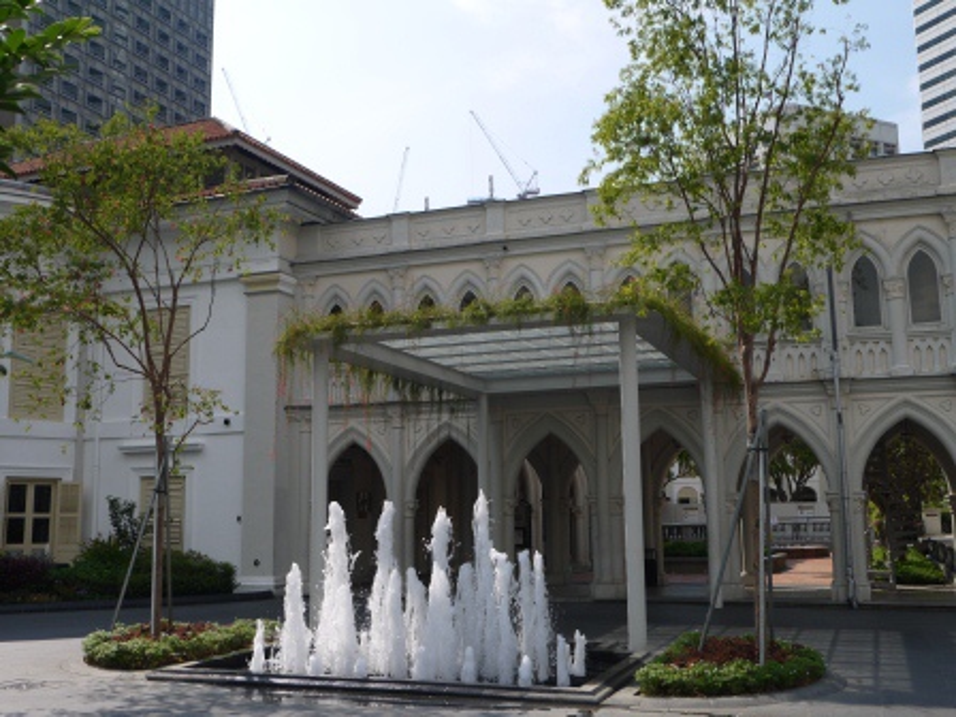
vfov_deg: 37.7
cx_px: 478
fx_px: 1049
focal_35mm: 38
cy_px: 358
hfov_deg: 49.0
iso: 160
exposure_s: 1/400
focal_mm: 19
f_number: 9
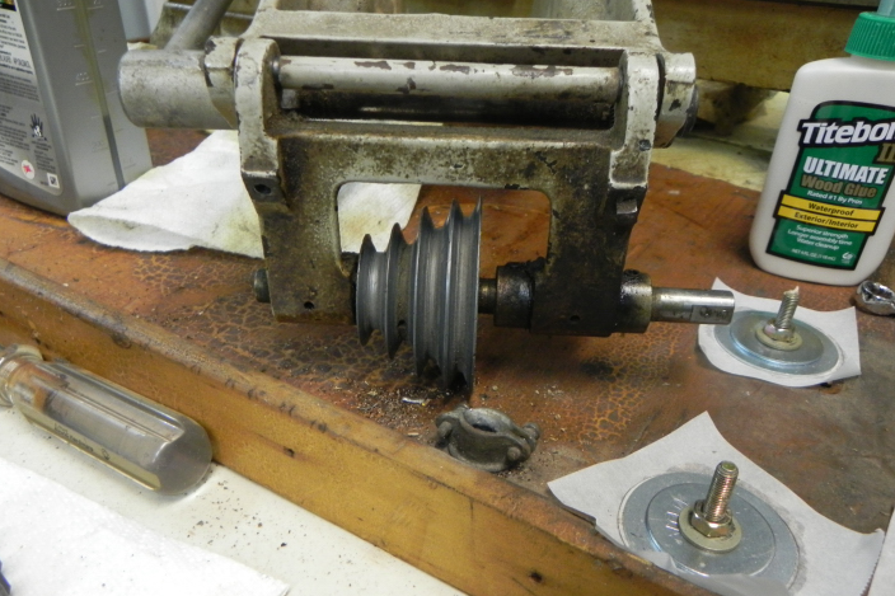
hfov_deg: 65.5
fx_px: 696
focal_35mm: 28
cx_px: 454
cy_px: 339
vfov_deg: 46.3
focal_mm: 4.6
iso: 400
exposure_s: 1/28.8
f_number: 2.8
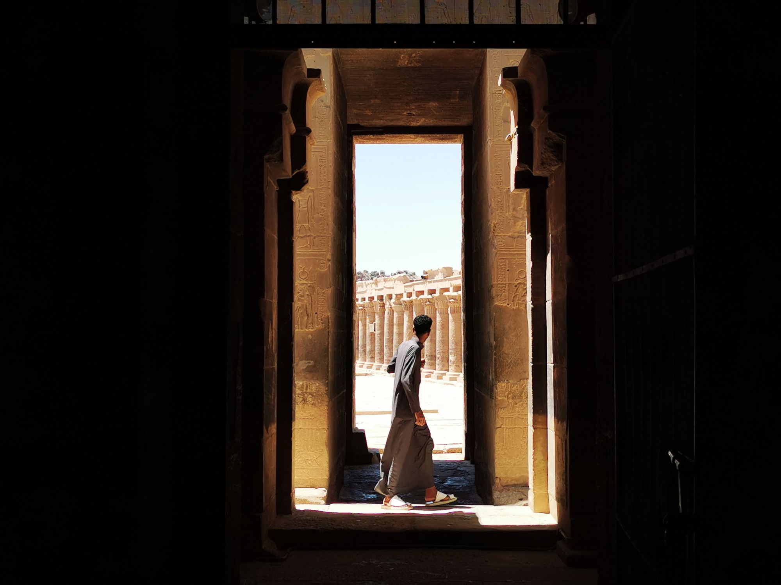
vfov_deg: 30.3
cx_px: 390
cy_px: 292
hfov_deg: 39.7
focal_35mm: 48
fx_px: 1083
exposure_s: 1/2000
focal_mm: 5.56
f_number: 1.6
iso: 50
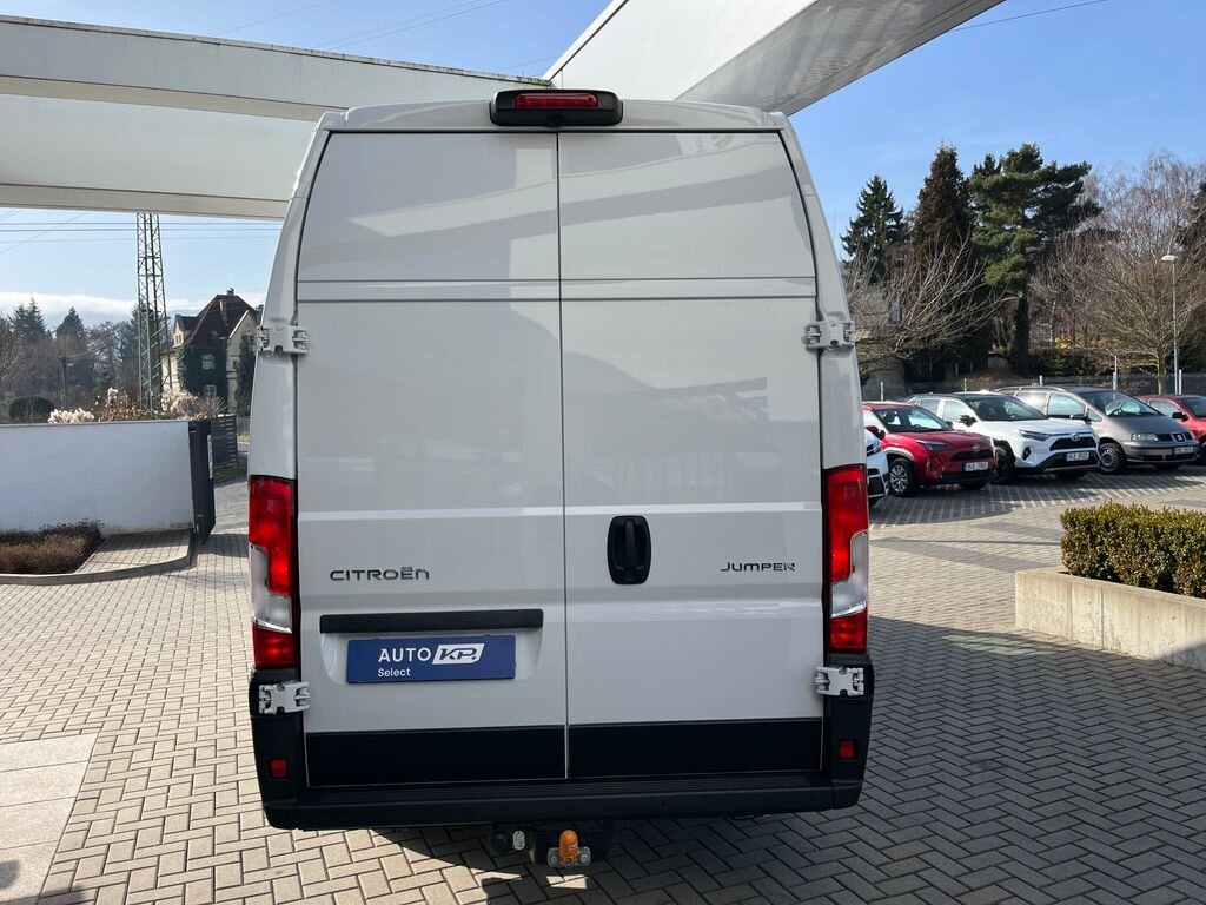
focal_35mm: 26
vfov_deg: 53.1
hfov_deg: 67.3
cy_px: 452
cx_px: 603
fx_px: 906
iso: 50
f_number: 1.6
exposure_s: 1/2463
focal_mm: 5.1
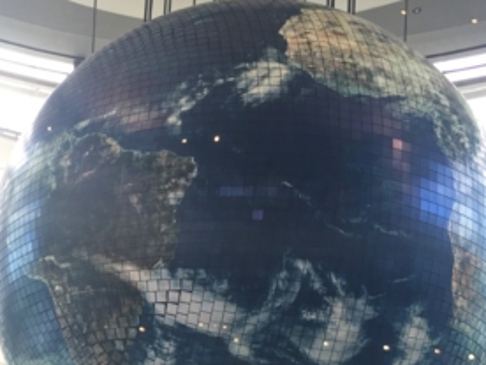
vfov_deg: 22.4
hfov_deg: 29.7
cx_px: 72
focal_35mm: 63
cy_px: 360
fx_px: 885
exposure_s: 1/60
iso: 32
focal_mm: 4.15
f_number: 2.2
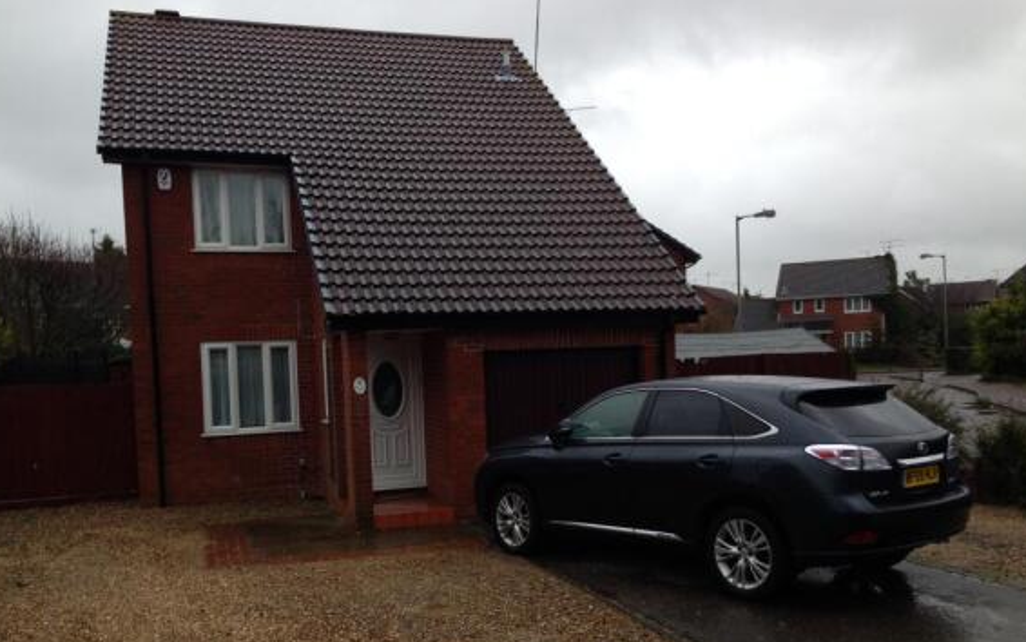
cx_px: 507
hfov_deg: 54.0
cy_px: 391
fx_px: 1007
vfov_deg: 35.2
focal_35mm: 36
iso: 50
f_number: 2.4
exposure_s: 1/277
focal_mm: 4.12
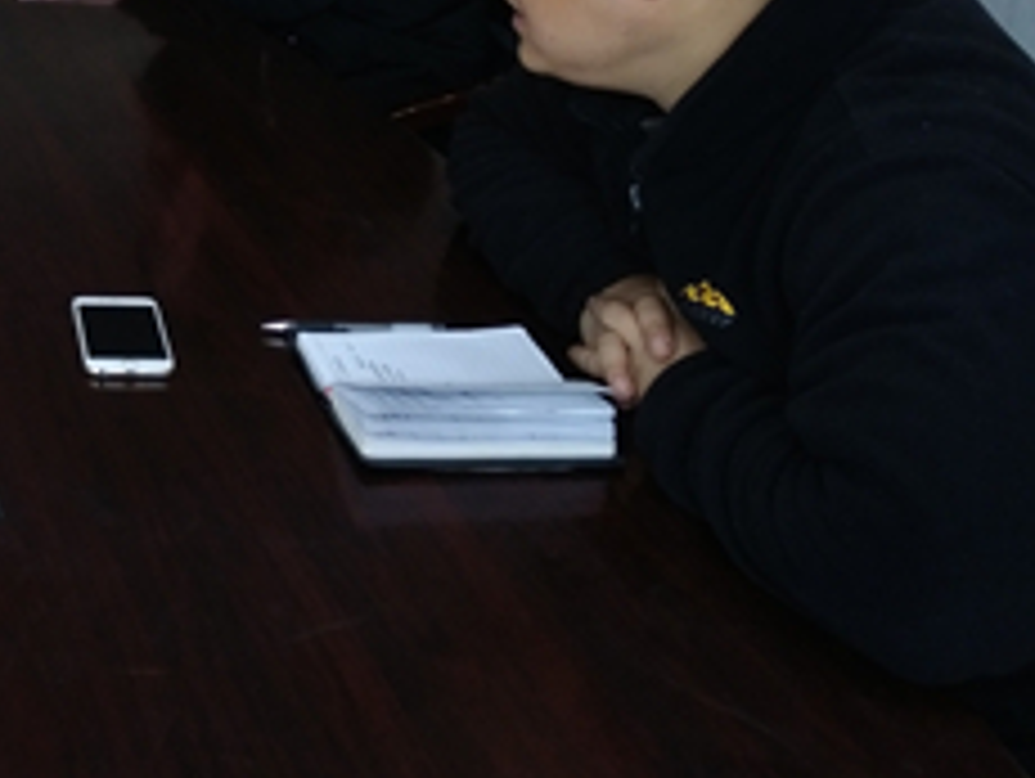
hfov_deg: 24.4
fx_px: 2185
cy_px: 148
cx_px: -180
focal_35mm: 73
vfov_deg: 20.0
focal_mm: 3.78
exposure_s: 1/33
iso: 211
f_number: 2
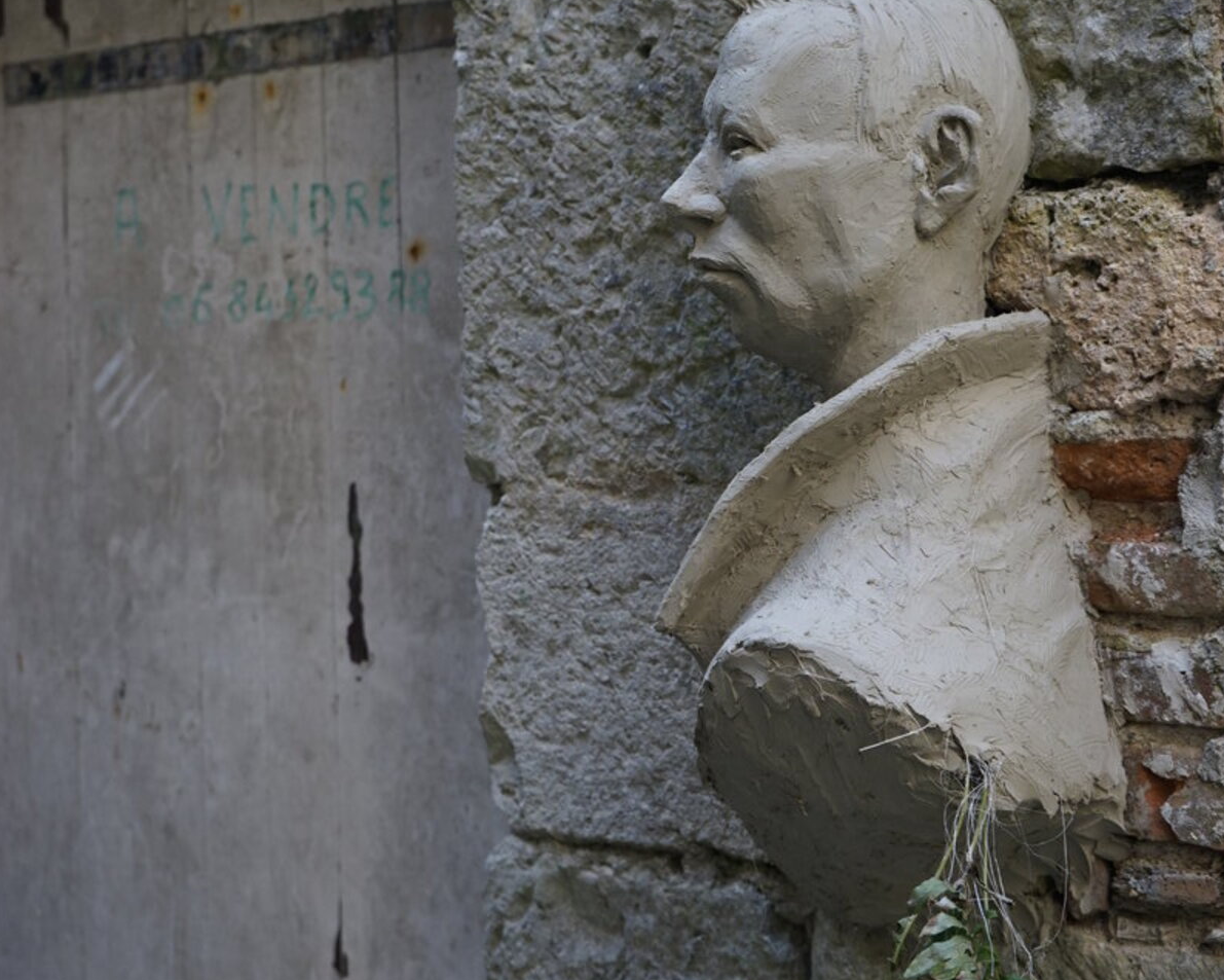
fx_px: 2826
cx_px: 610
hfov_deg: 24.4
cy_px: 437
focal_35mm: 78
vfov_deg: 19.7
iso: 800
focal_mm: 55
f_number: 5
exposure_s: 1/160
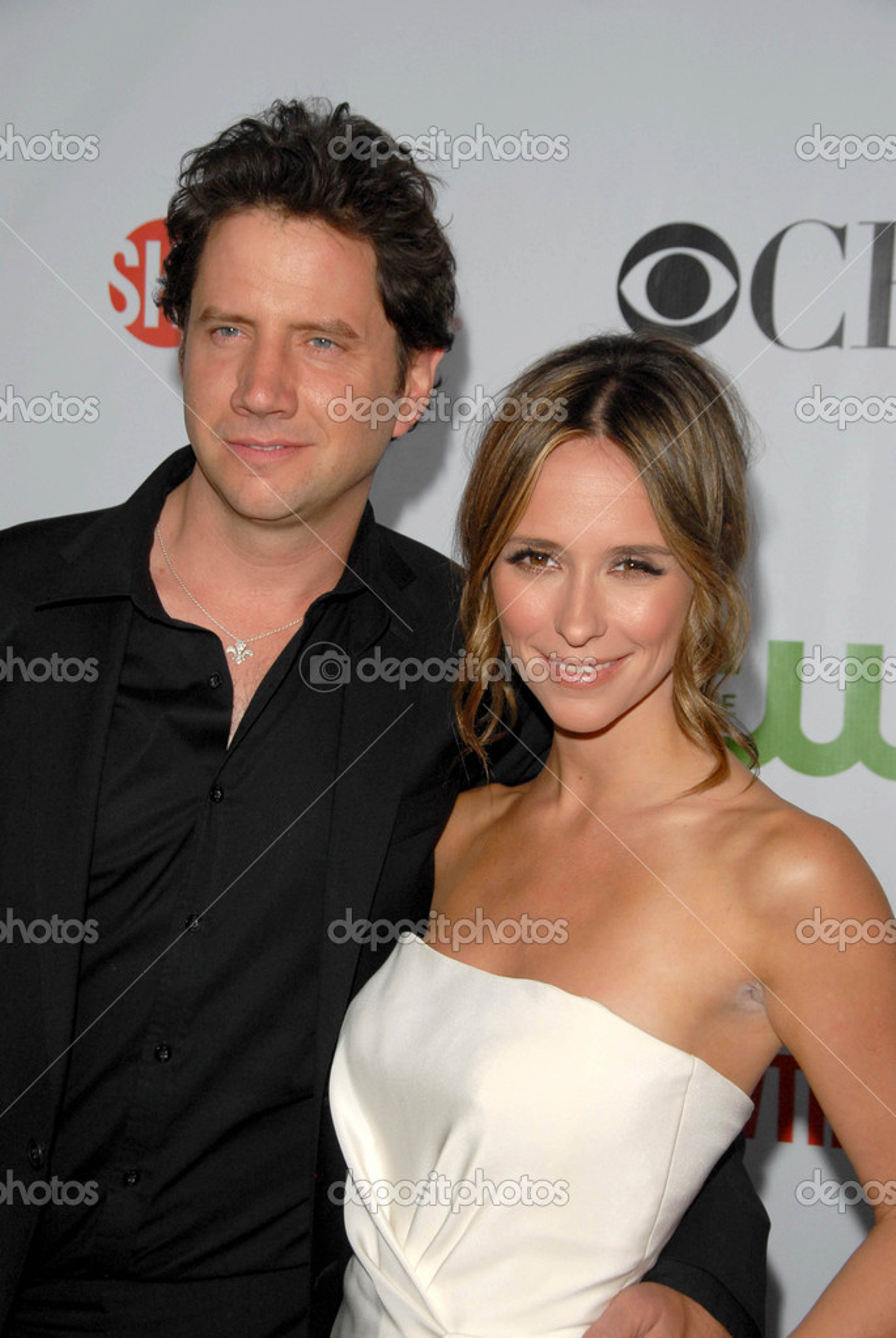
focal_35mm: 69
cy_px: 669
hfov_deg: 19.8
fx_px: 2568
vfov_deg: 29.2
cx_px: 448
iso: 400
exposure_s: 1/200
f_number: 8
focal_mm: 46
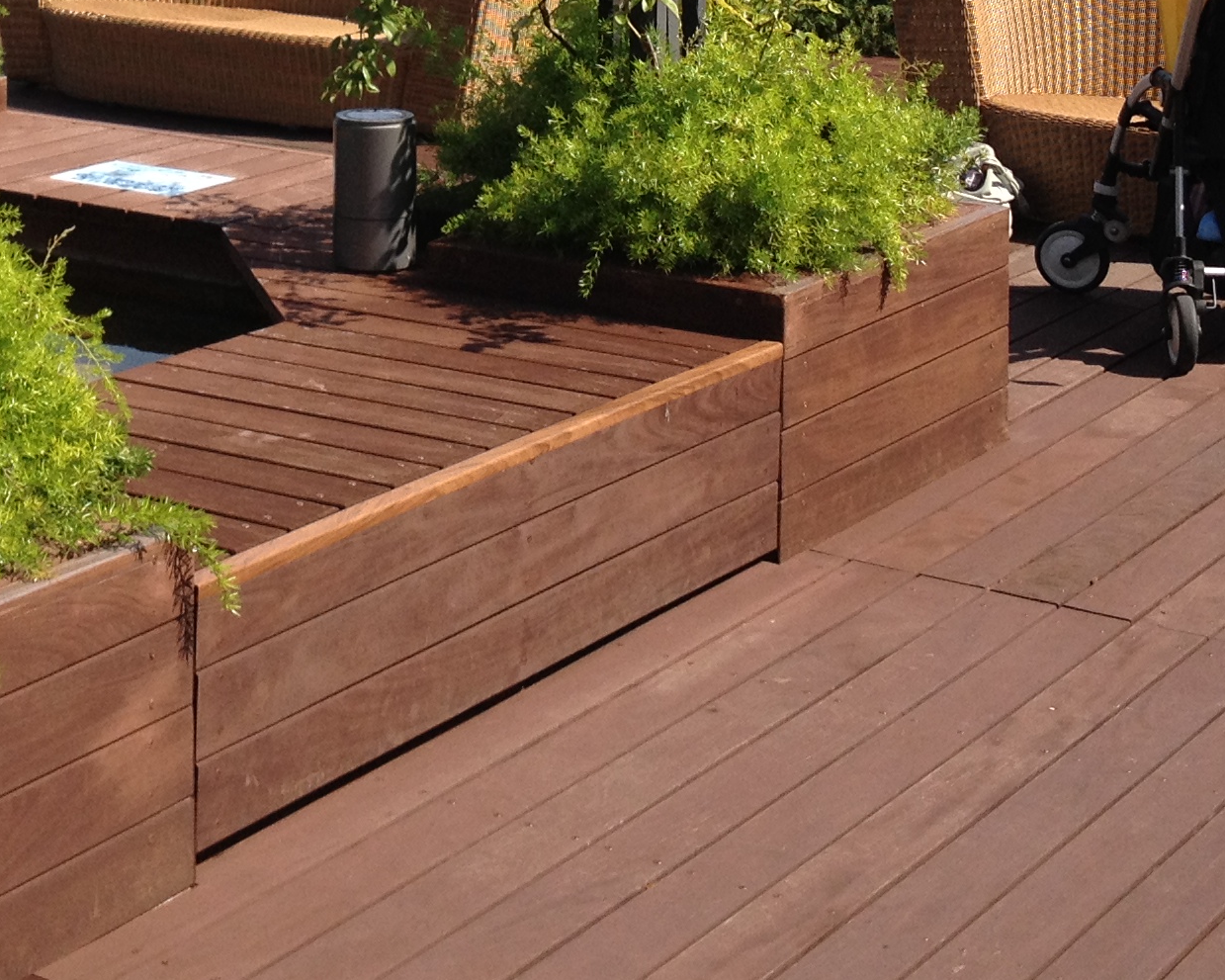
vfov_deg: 16.5
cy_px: -139
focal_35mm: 90
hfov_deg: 21.0
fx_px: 3263
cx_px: 231
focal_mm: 4.28
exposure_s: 1/1577
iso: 64
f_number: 2.4
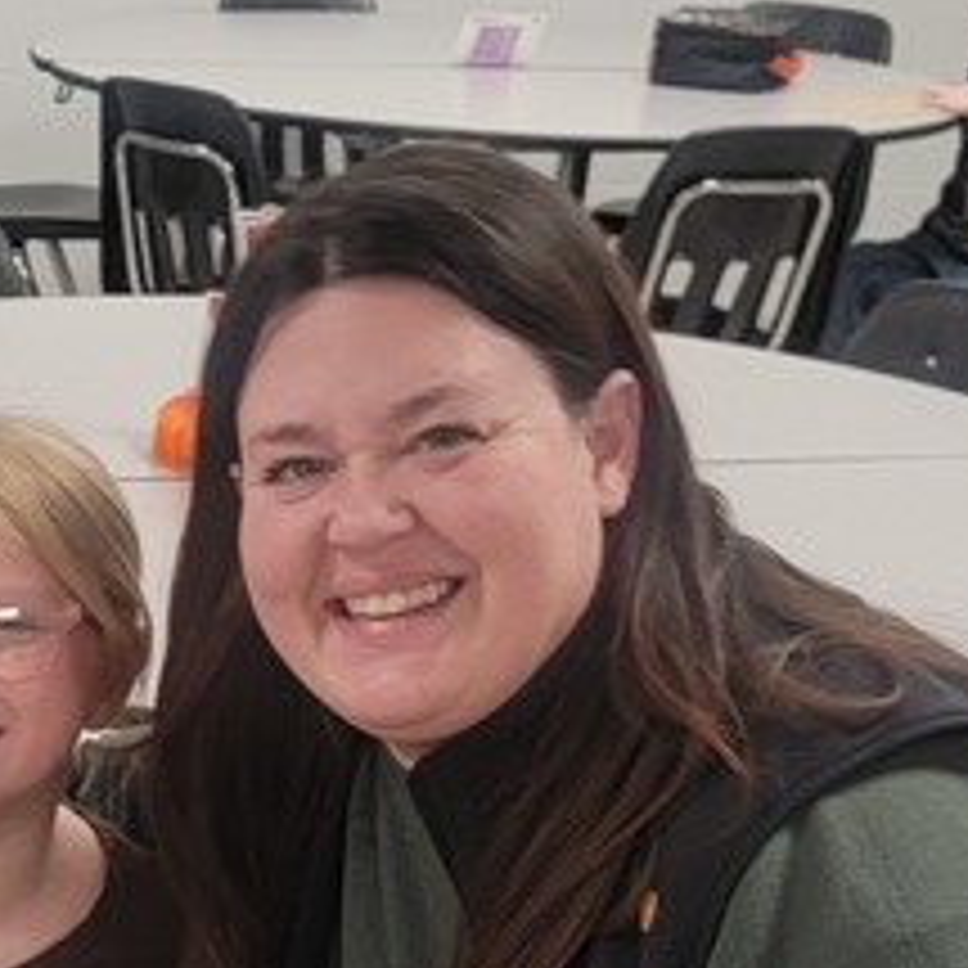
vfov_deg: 16.4
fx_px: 3195
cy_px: 1211
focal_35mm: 101
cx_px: -189
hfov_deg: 16.5
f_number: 1.8
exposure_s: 1/60
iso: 160
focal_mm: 6.7
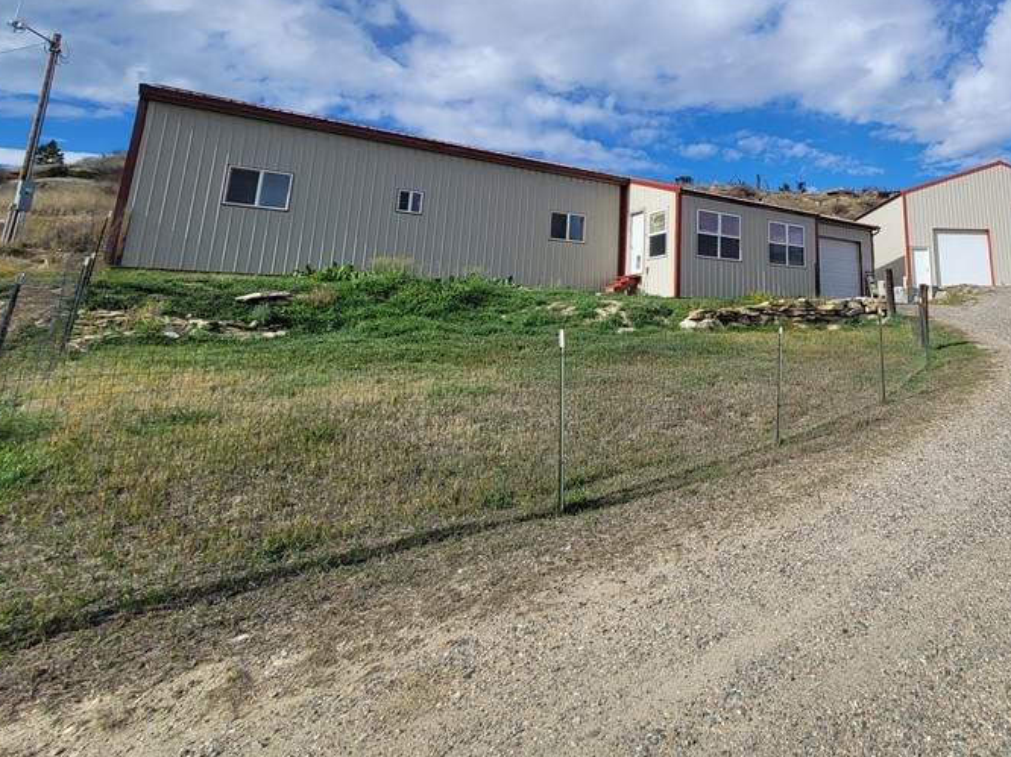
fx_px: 584
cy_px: 199
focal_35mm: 20
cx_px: 754
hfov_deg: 76.0
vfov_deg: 62.5
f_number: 2.2
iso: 64
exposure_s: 1/2240
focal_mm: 2.2
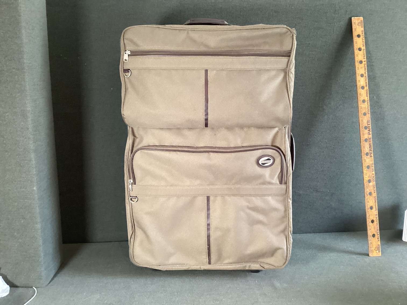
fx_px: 365
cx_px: 204
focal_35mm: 31
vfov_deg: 45.4
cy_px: 152
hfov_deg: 58.3
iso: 250
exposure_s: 1/33
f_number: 2.4
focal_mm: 3.3
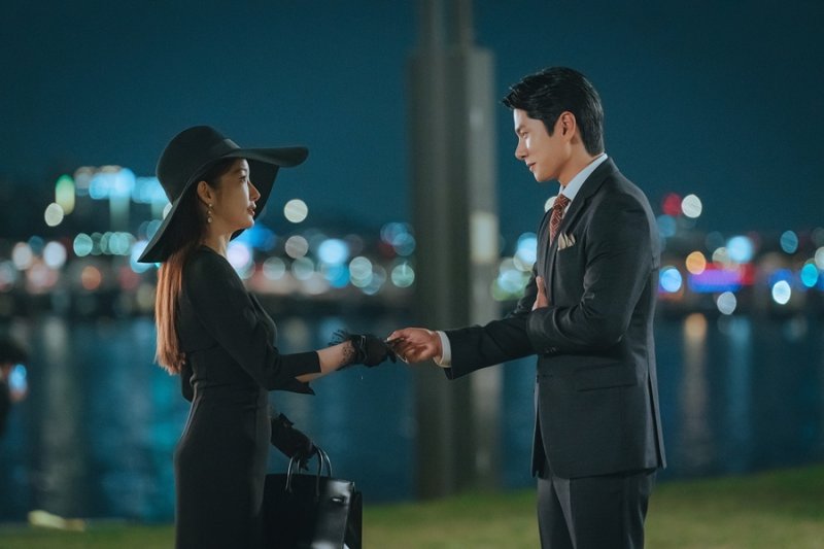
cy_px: 274
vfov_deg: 6.9
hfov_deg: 10.3
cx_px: 412
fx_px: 4577
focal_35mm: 200
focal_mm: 200
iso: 6400
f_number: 3.5
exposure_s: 1/100
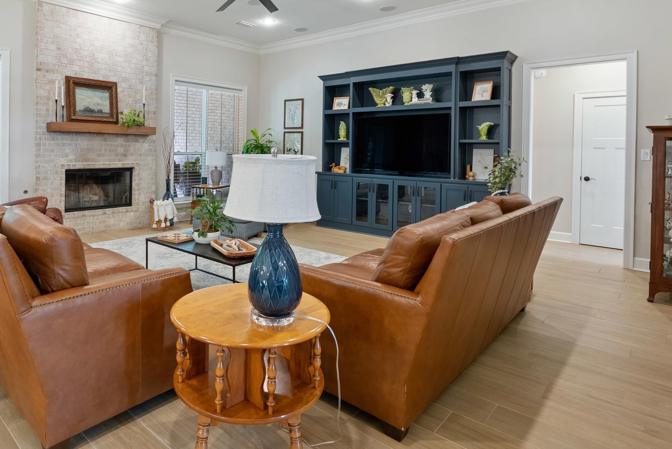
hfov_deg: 74.8
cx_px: 255
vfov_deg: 54.1
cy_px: 150
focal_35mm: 23
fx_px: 430
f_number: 9
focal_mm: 16
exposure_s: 1
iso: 250
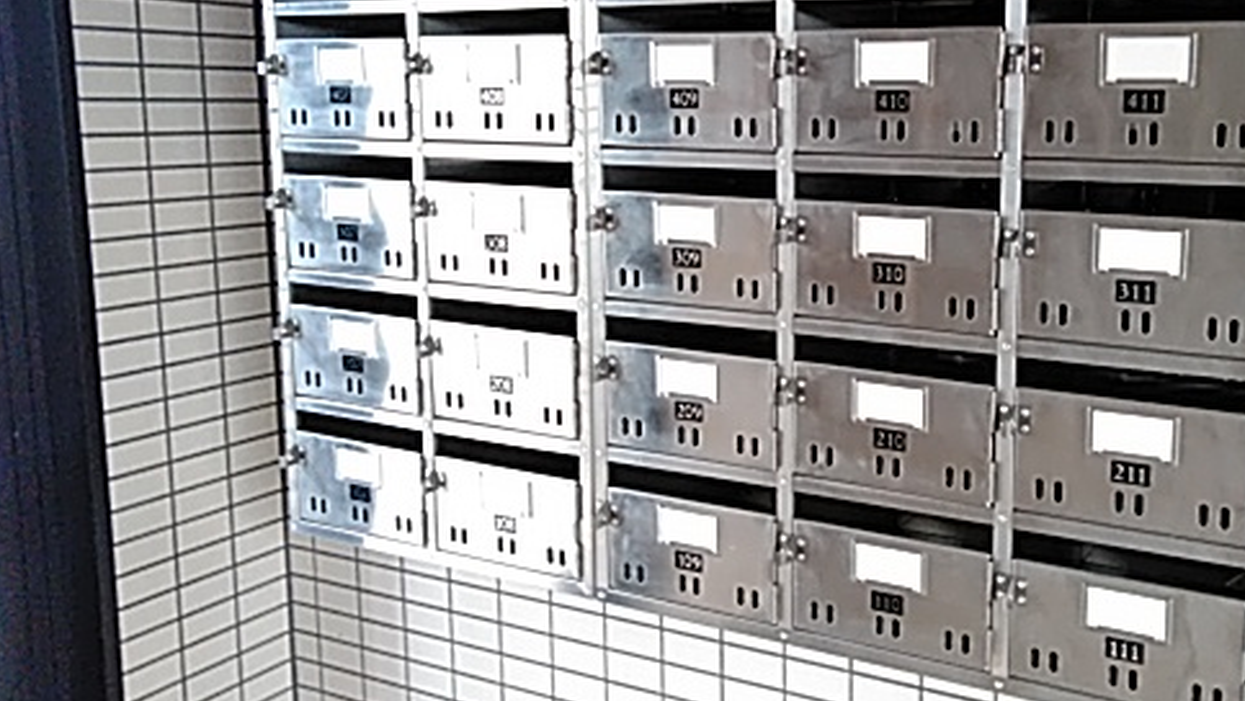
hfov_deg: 50.8
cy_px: 273
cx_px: 815
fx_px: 1288
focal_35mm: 39
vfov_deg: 30.4
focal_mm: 3.46
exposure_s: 1/66.8
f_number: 2.2
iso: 400
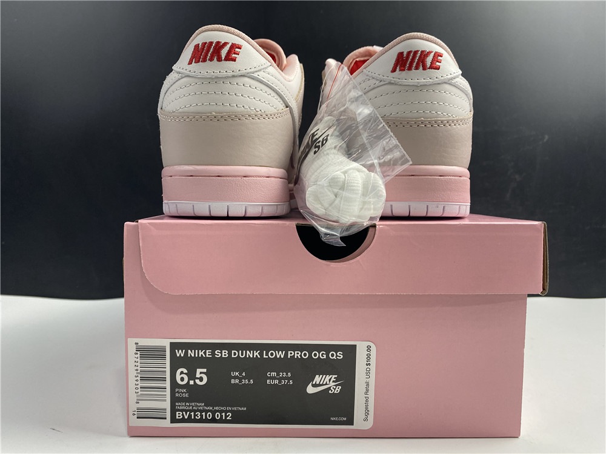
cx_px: 303
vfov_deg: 53.1
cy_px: 227
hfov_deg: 67.3
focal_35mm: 26
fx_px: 455
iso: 80
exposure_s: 1/100
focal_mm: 4.25
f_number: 1.8
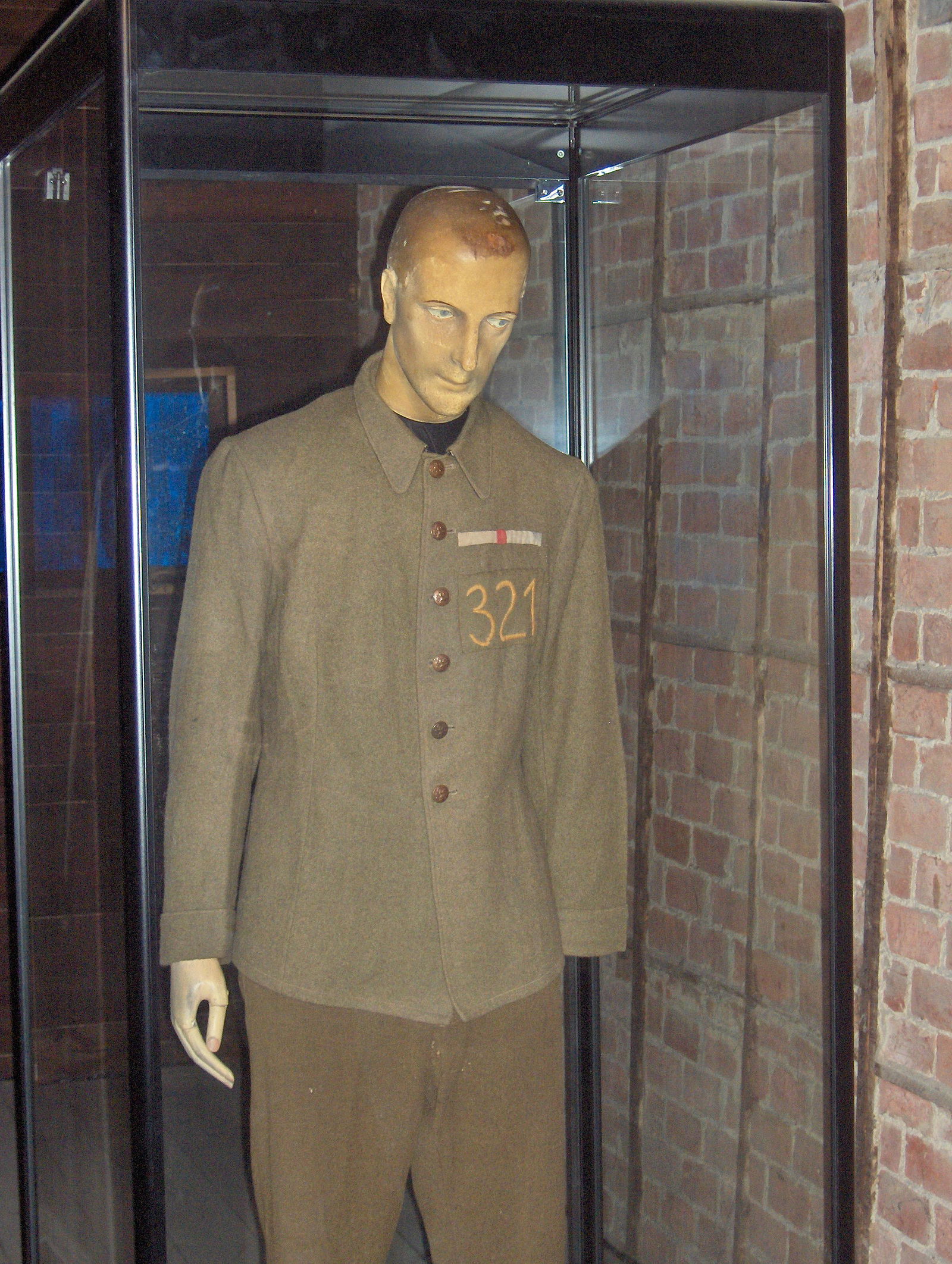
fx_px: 2560
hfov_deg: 21.1
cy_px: 632
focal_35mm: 70
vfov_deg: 27.7
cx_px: 476
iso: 200
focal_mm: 14.3
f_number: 3.5
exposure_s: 1/90
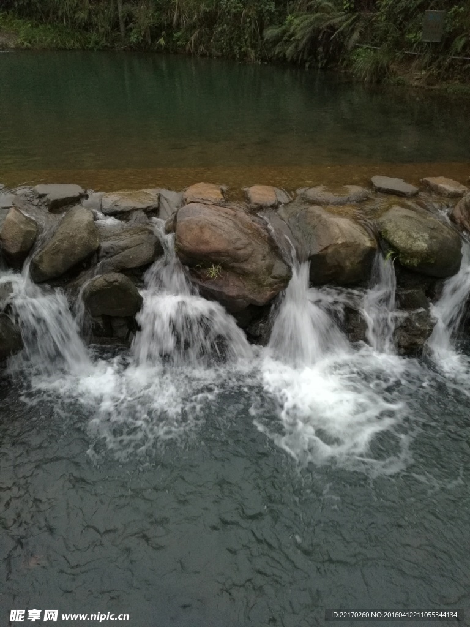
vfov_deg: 65.3
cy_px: 314
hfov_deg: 51.4
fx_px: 489
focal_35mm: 27
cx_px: 235
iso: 400
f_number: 2
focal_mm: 4.04
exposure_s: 1/25
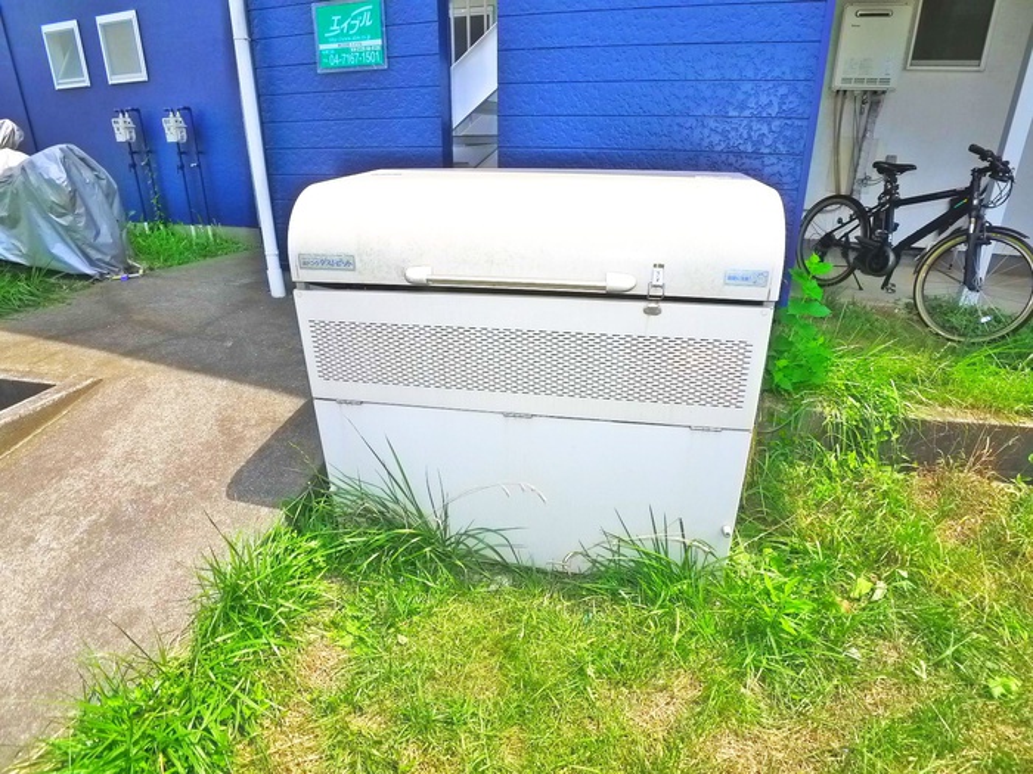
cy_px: 387
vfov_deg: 56.8
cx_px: 516
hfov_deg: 71.6
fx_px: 716
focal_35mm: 24
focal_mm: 5.1
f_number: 3.5
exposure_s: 1/500
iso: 400
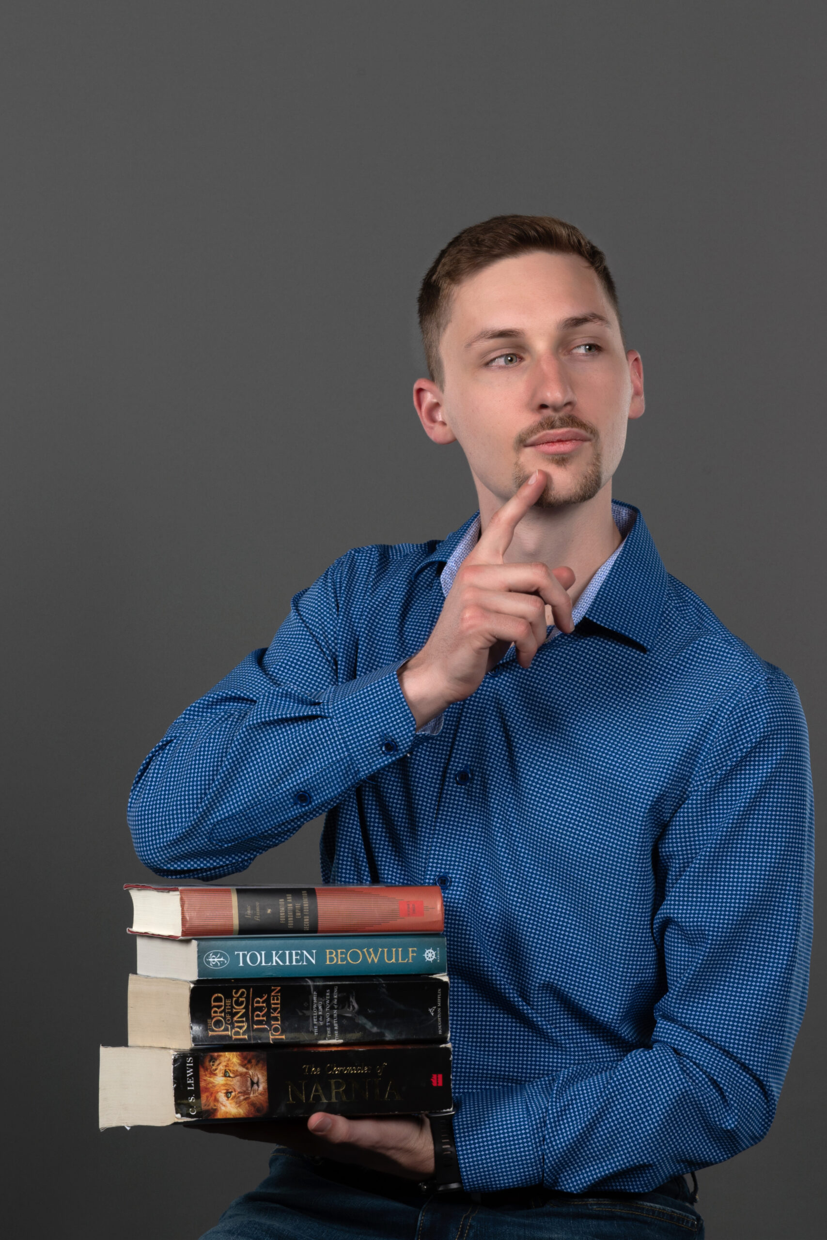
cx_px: 414
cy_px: 620
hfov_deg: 10.6
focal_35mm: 129
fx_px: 4444
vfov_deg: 15.9
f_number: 13
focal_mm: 86
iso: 400
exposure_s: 1/100
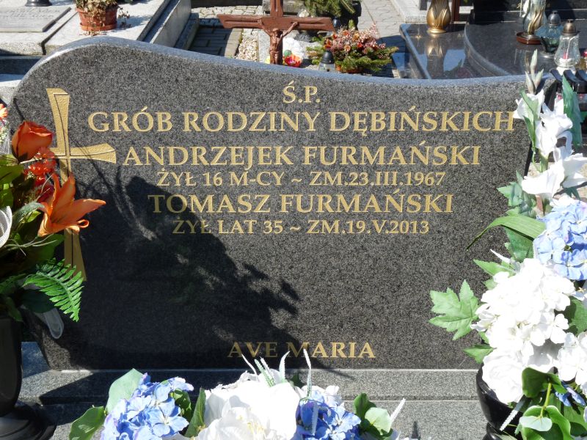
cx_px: 294
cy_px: 220
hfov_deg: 32.7
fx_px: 1000
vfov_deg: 24.8
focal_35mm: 59
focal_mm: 10.4
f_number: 5.6
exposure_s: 1/250
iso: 100
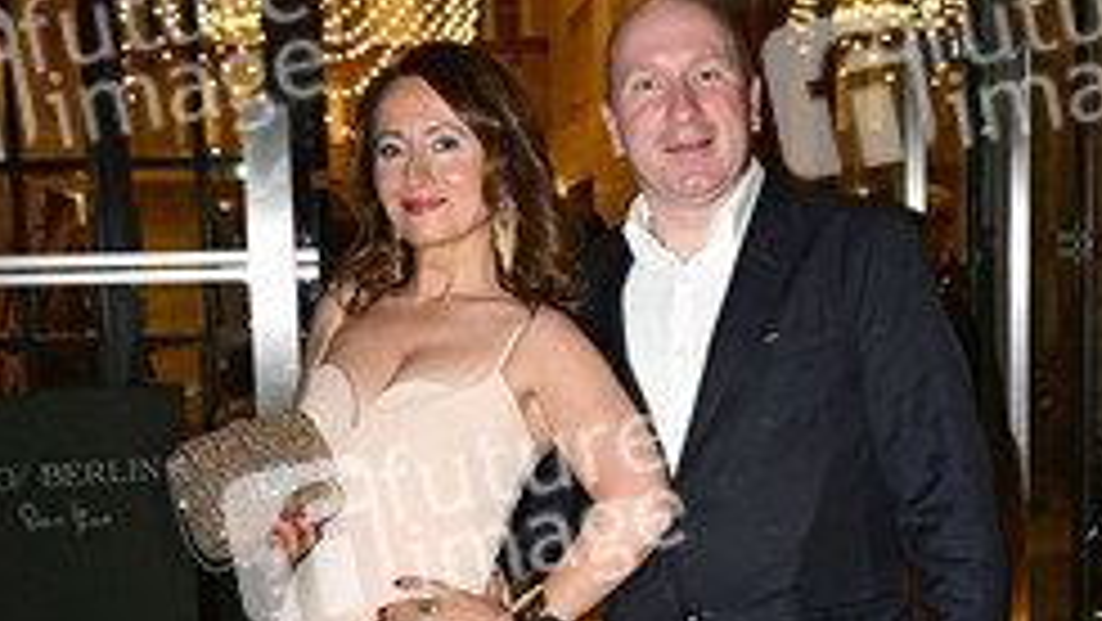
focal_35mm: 53
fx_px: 1549
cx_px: 585
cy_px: 747
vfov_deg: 21.1
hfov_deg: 39.1
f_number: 5
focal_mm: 31
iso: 5000
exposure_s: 1/200
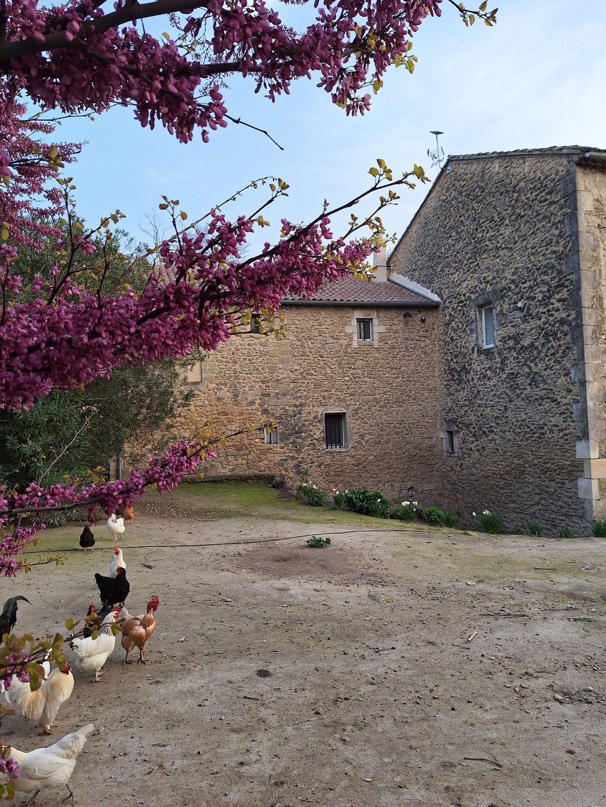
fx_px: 583
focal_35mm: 25
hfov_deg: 54.8
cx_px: 324
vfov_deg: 69.3
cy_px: 377
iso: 40
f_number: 1.8
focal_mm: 5.54
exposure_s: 1/375
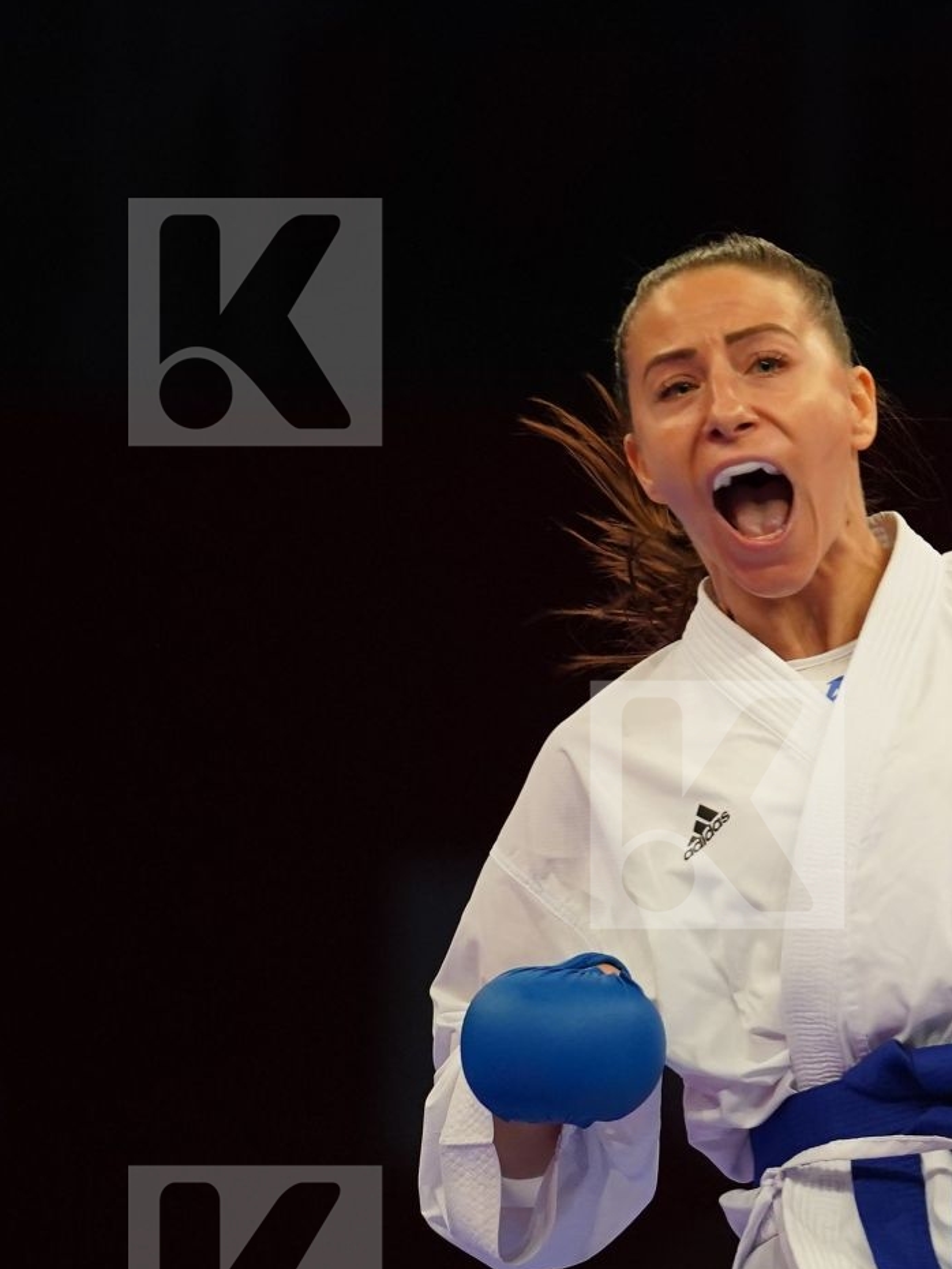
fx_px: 20452
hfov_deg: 2.7
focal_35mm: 558
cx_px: 1180
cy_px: 805
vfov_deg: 3.6
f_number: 2.8
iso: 2000
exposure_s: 1/1000
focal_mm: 200
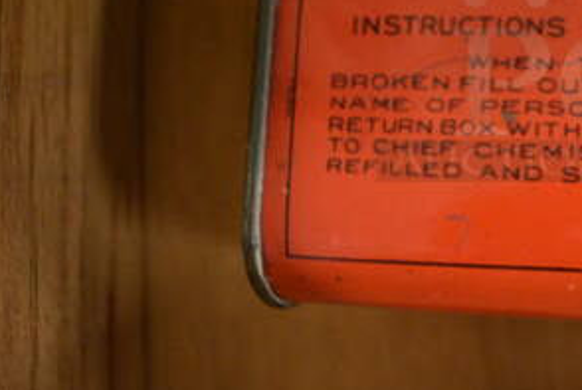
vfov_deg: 23.9
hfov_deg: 32.4
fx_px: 907
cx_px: 598
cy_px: 77
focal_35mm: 56
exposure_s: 1/60
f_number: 4
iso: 3200
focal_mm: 18
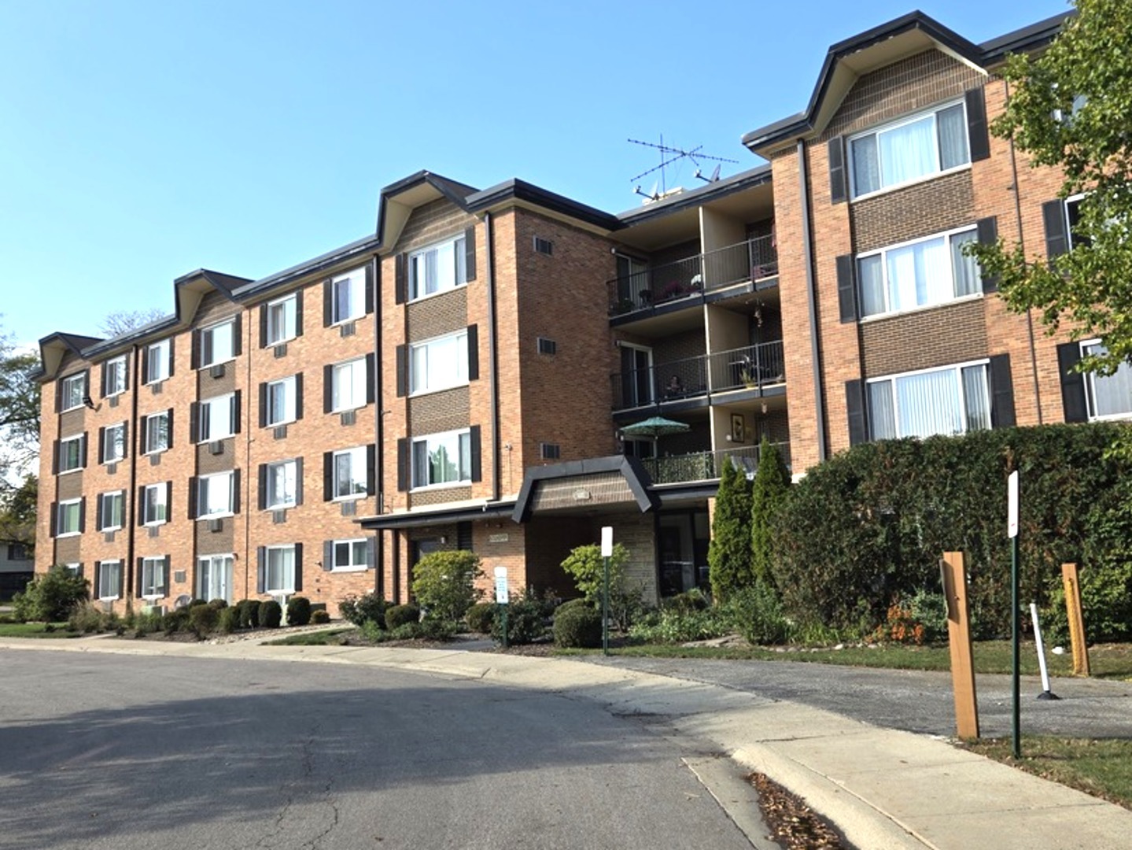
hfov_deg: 73.9
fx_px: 752
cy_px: 425
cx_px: 566
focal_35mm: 23
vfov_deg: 58.9
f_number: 1.8
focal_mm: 5.4
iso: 25
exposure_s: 1/1108
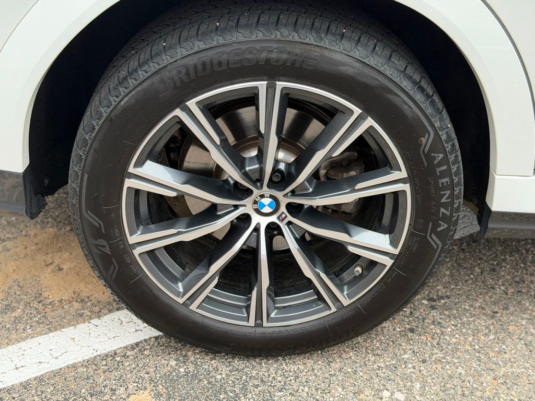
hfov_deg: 39.7
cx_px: 268
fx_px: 742
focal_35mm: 48
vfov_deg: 30.3
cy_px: 200
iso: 100
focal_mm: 6.76
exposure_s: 1/75
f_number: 1.78
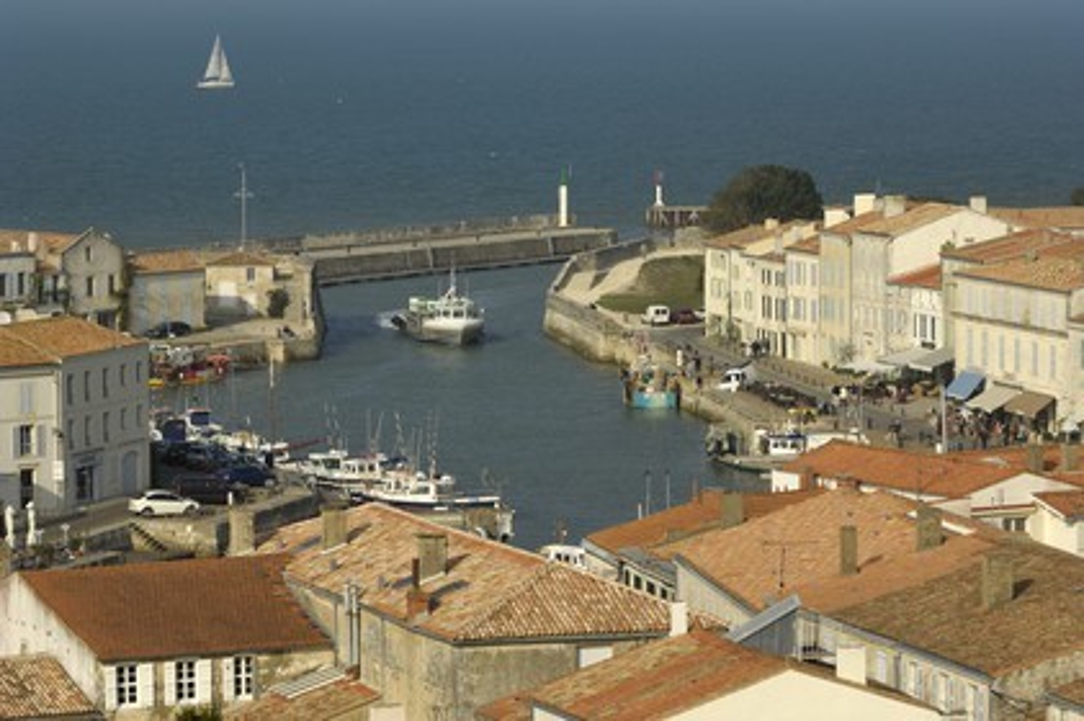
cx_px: 542
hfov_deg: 13.1
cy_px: 360
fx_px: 4739
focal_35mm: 158
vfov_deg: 8.7
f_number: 6.3
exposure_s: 1/500
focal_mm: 105
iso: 100
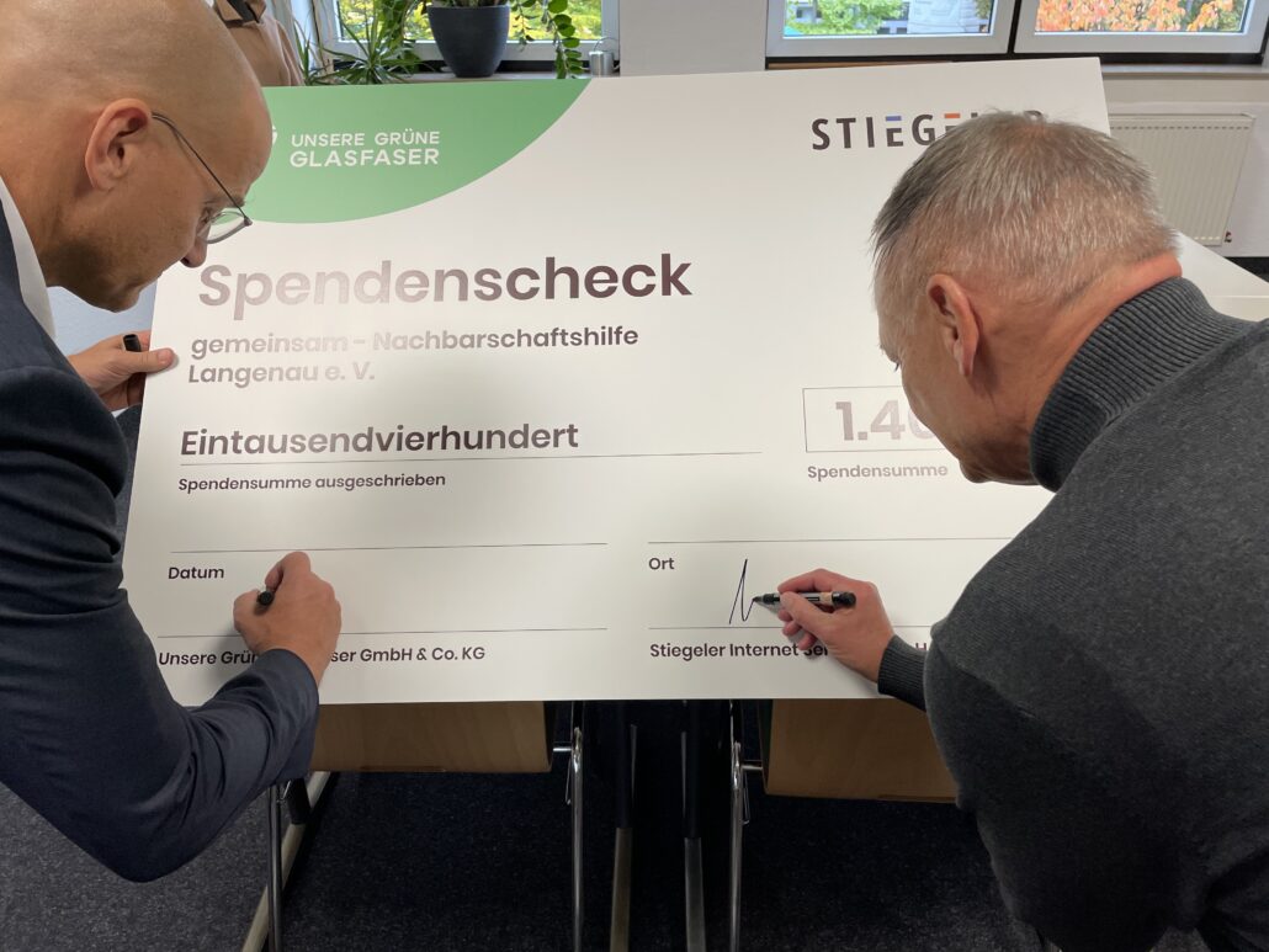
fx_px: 953
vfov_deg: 53.1
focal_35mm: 26
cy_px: 476
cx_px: 634
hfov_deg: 67.3
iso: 100
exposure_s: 1/100
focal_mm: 4.2
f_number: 1.6
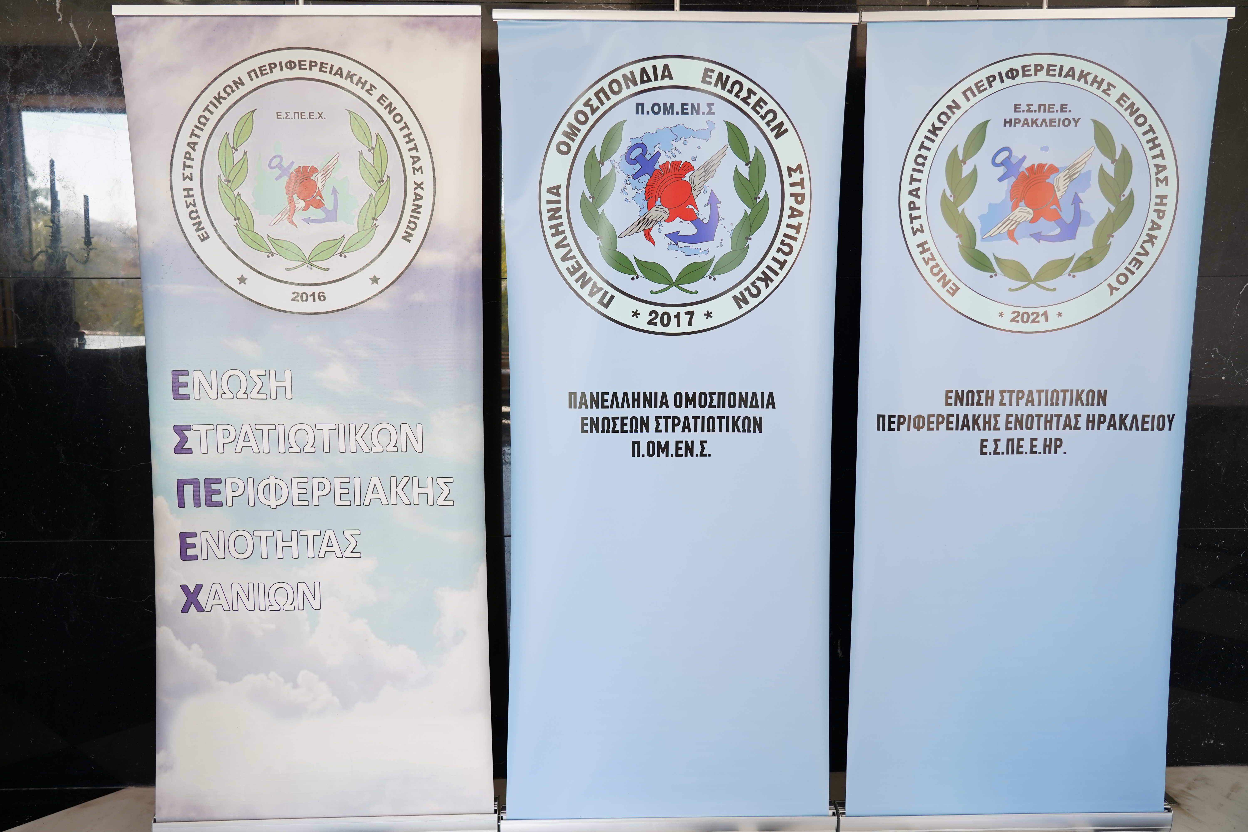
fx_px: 1040
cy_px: 416
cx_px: 624
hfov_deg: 61.9
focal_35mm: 30
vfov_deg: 43.6
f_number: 4
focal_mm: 30
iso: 250
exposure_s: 1/50
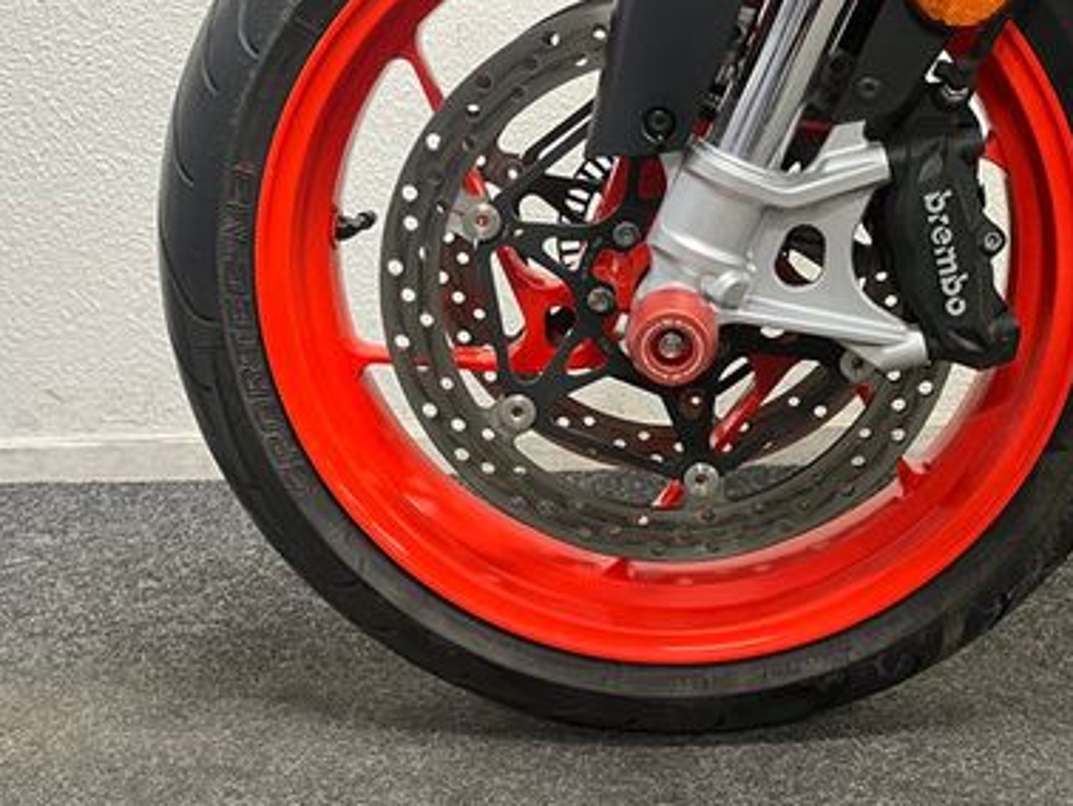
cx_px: 670
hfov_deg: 42.6
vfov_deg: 32.5
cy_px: 247
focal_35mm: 44
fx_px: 1365
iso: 320
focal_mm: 5.1
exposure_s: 1/50
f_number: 1.6
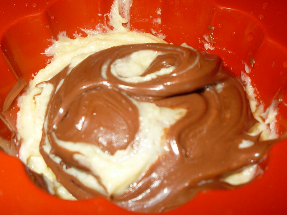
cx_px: 144
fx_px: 390
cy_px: 108
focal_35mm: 47
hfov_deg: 40.4
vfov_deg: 30.9
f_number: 4
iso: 100
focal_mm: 5.8
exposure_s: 1/30
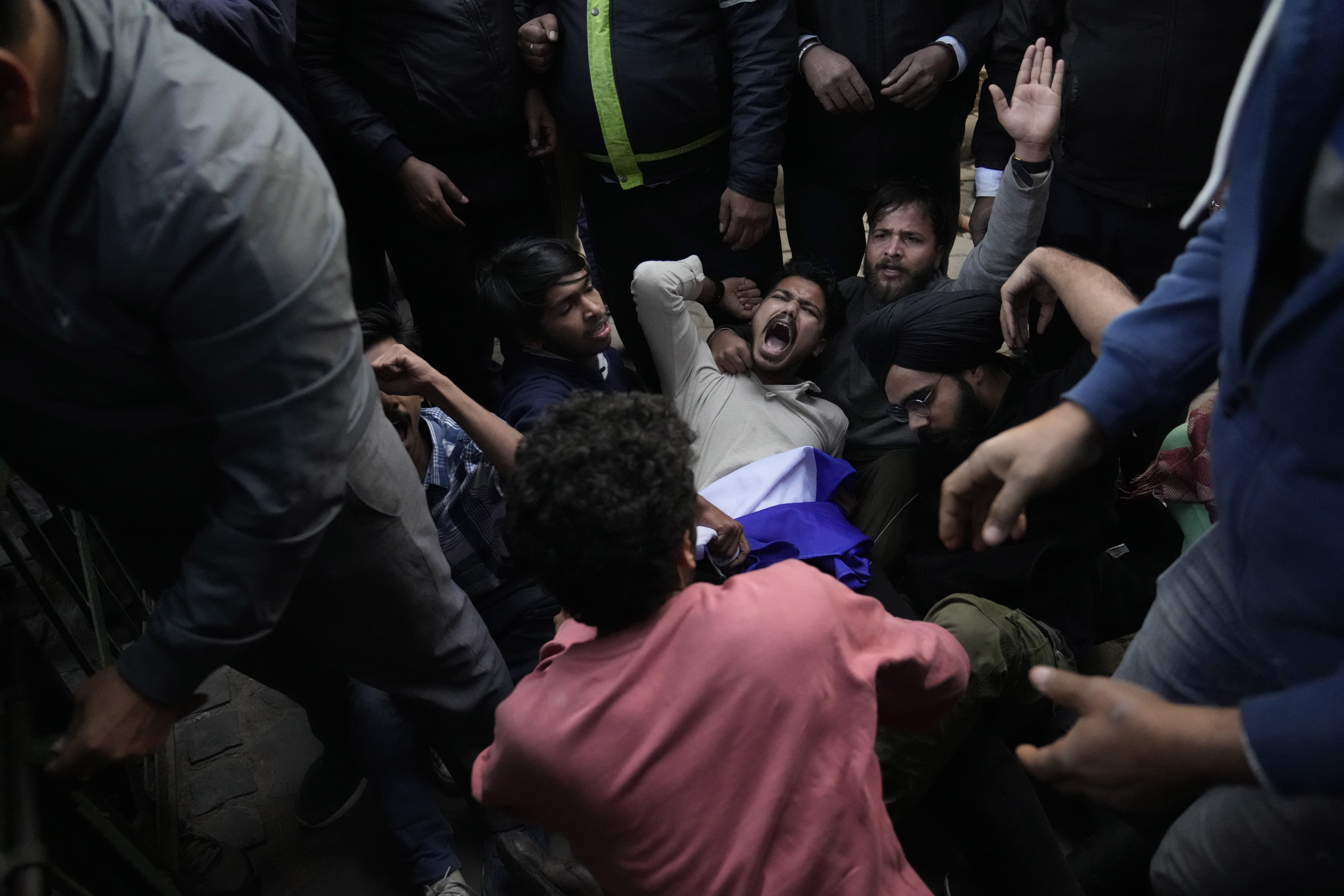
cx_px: 672
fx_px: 896
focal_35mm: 24
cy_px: 448
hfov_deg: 73.7
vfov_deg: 53.1
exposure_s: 1/800
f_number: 2.8
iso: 8000
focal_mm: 24
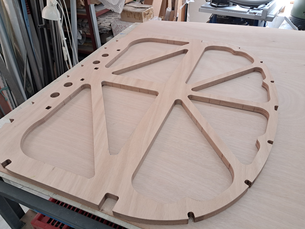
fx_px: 238
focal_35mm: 27
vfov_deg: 51.4
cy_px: 114
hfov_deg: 65.3
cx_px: 152
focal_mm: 4
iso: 80
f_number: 1.8
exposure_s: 1/50
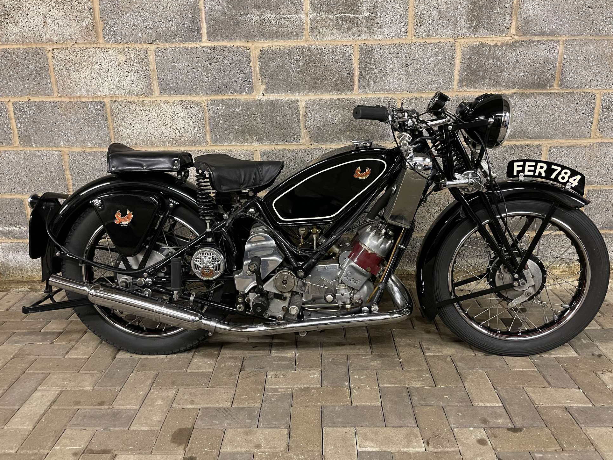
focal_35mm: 27
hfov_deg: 65.3
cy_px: 235
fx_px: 478
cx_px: 318
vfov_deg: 51.3
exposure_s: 1/25
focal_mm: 4.2
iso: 500
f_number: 1.6
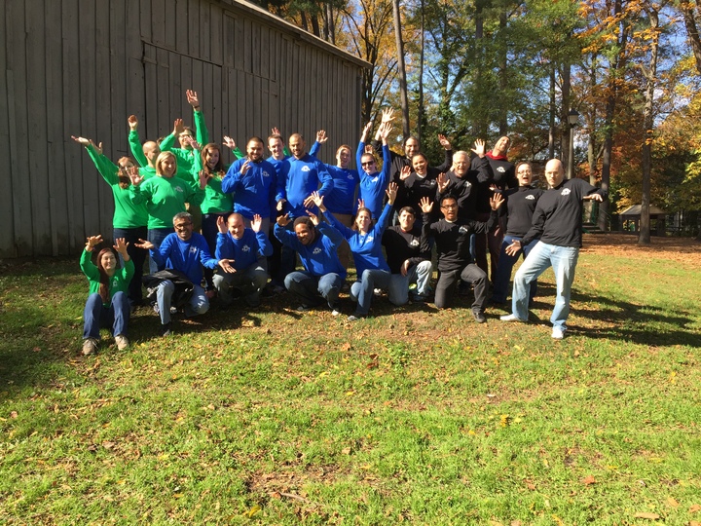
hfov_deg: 61.7
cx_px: 350
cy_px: 263
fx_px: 587
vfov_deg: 48.2
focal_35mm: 29
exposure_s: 1/628
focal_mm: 4.15
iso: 32
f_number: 2.2
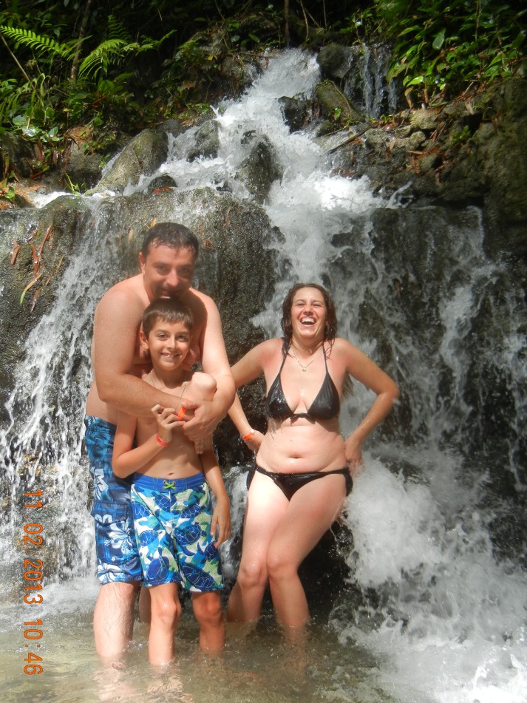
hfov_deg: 34.3
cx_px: 258
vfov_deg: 44.8
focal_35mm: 42
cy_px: 342
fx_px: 853
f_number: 3.7
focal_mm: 7.1
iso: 160
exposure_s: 1/270
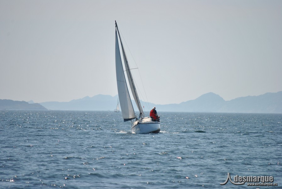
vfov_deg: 4.6
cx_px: 141
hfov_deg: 6.9
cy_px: 94
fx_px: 2353
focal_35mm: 300
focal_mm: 200
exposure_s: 1/1250
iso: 200
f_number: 5.6
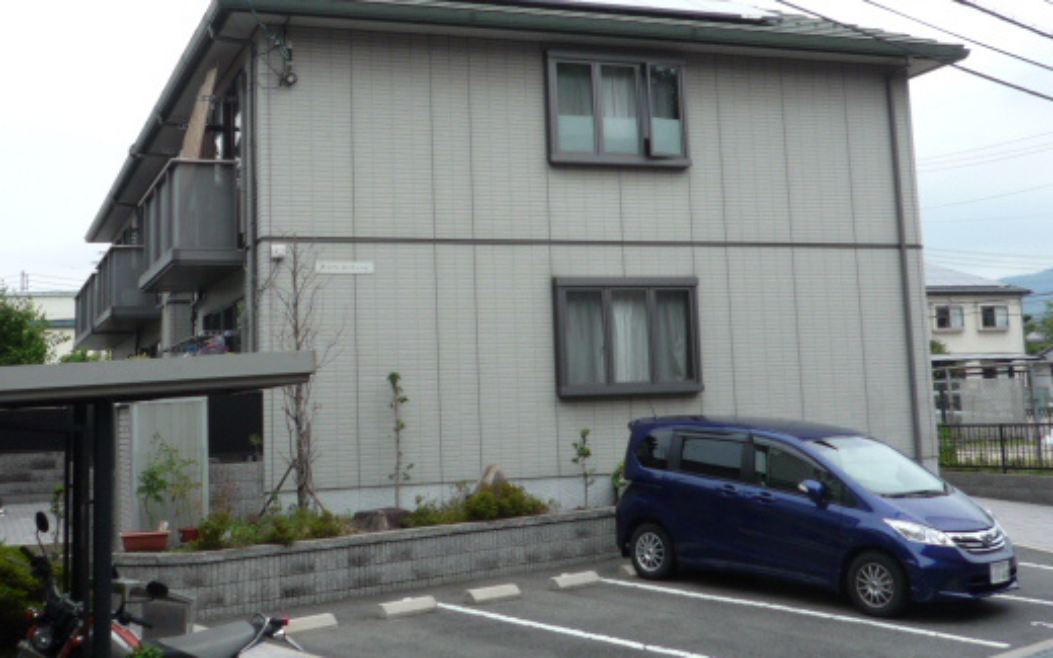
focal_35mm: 47
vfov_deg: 27.2
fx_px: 1349
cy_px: 211
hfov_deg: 42.6
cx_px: 504
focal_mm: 4.4
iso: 100
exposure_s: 1/500
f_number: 4
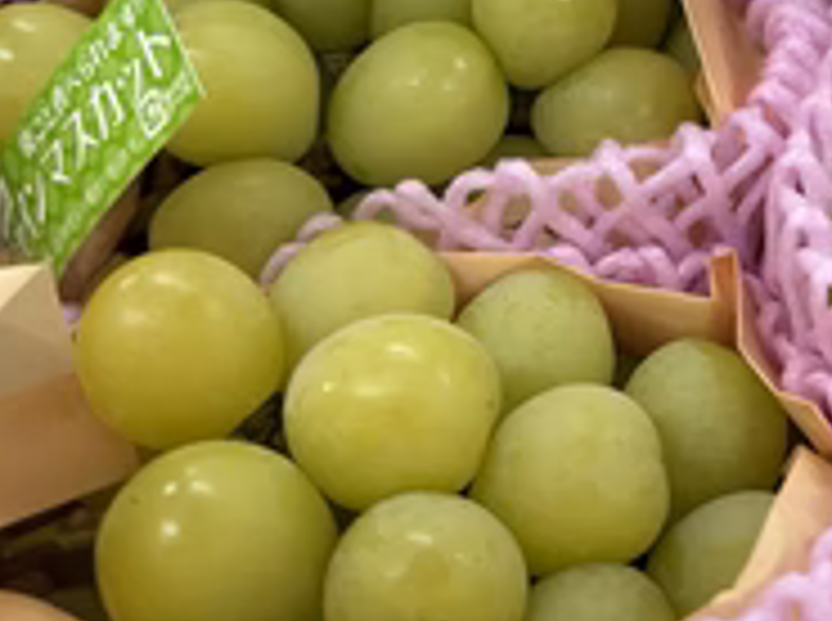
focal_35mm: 52
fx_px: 1247
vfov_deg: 26.7
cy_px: 22
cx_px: 738
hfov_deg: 34.9
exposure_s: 1/120
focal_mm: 6.76
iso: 125
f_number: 1.78
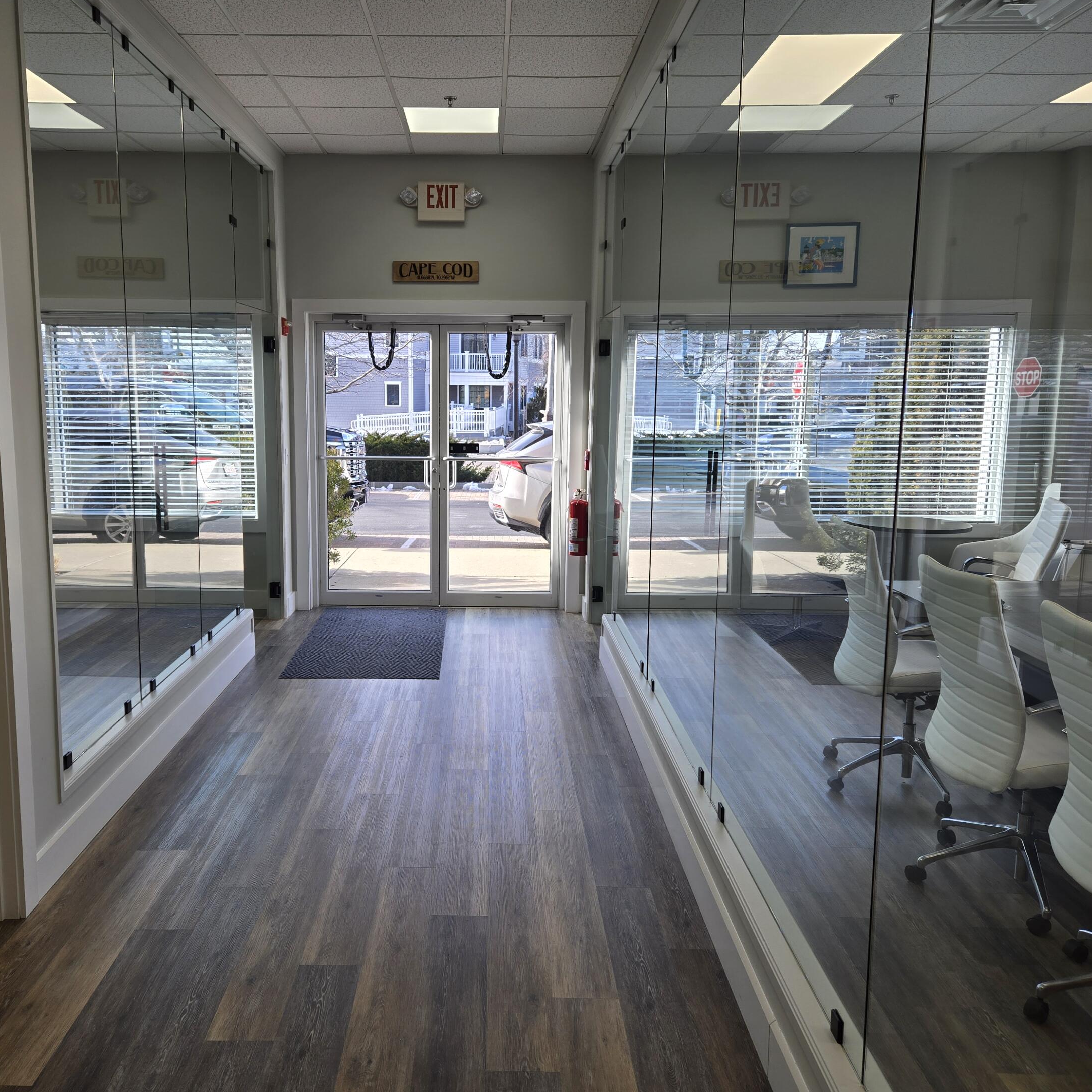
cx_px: 478
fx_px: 999
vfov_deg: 57.3
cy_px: 542
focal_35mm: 28
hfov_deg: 57.1
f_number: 1.8
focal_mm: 5.4
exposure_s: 1/214
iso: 25
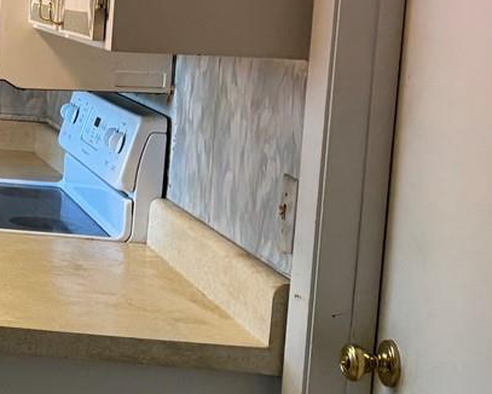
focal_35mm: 92
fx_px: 1340
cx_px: -346
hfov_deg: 17.5
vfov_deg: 16.6
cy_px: 57
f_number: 1.78
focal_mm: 6.76
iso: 160
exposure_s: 1/120
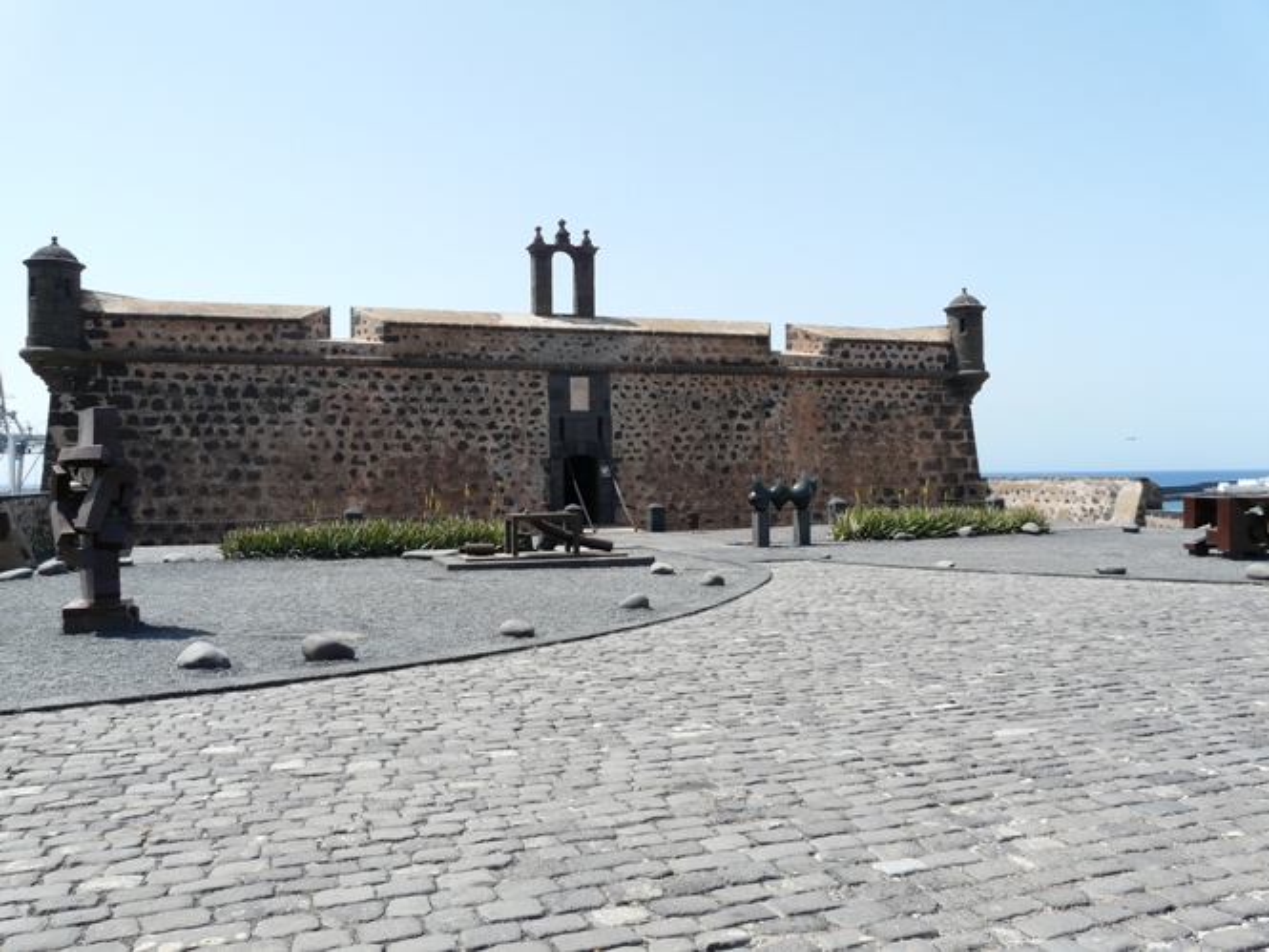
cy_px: 476
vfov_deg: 49.8
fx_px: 1027
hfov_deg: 63.4
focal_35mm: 28
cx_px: 634
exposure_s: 1/250
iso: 100
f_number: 5.6
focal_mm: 4.6
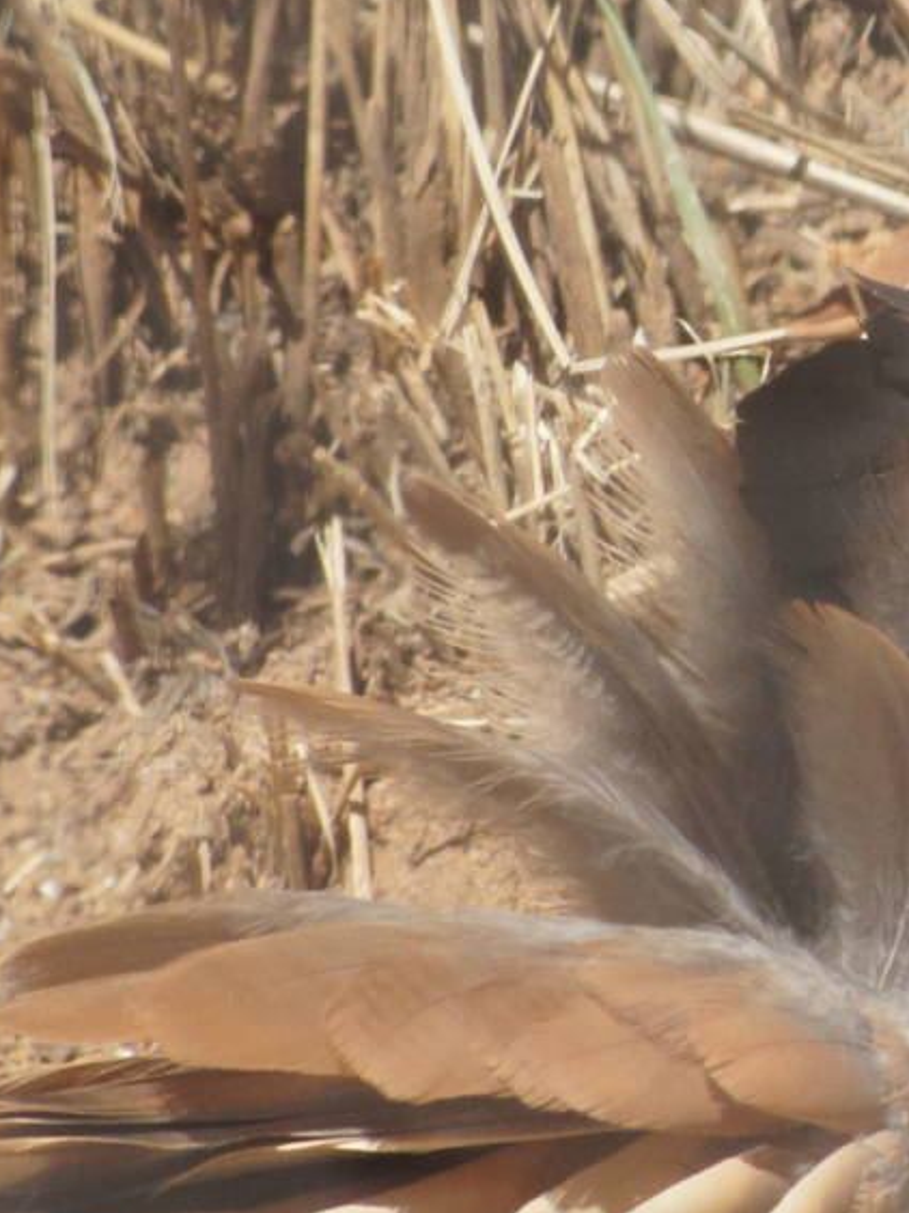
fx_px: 28686
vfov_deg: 2.4
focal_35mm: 819
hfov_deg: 1.8
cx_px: 1394
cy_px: 518
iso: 800
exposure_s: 1/400
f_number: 13
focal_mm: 200
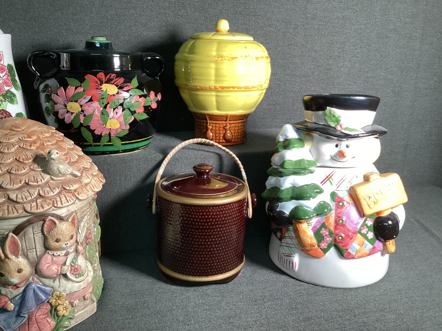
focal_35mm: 31
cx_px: 221
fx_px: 396
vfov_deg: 45.4
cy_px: 166
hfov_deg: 58.3
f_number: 2.4
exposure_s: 1/60
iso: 200
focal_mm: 3.3
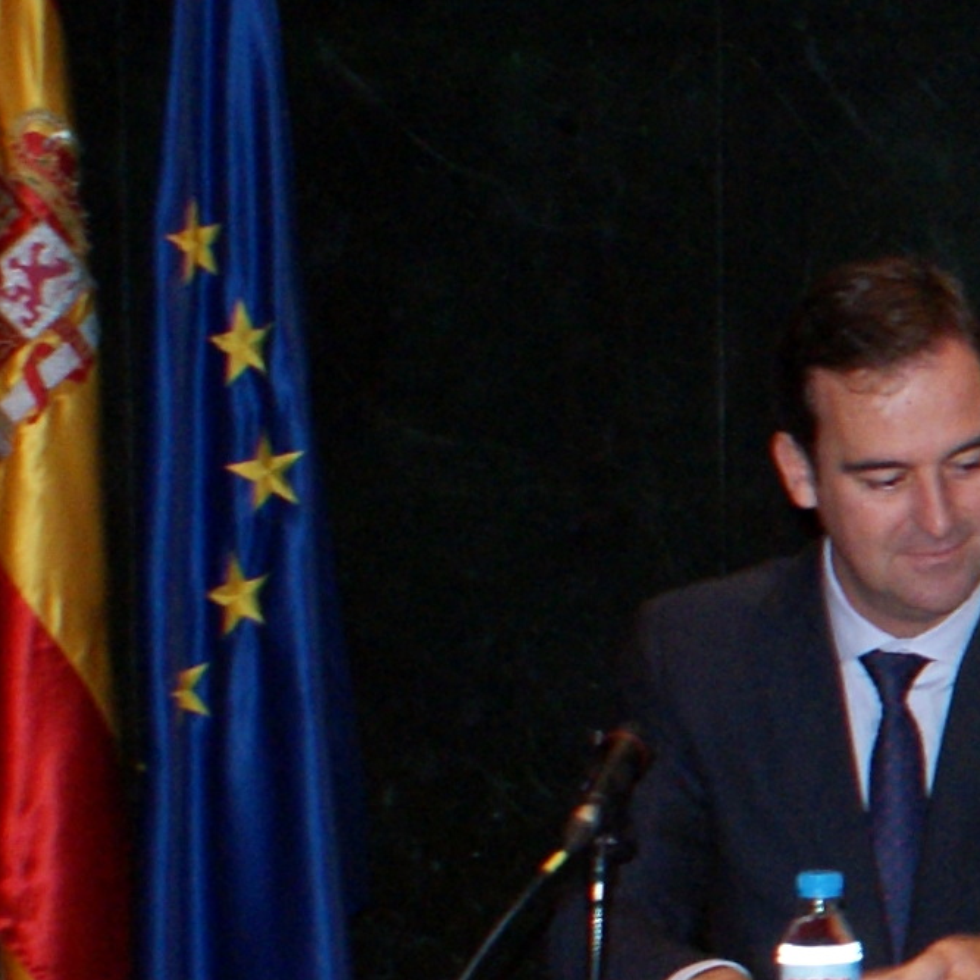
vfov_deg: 10.7
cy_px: 723
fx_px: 5221
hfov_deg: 9.3
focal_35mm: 163
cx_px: 2537
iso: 400
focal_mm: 22
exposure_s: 1/60
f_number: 5.6
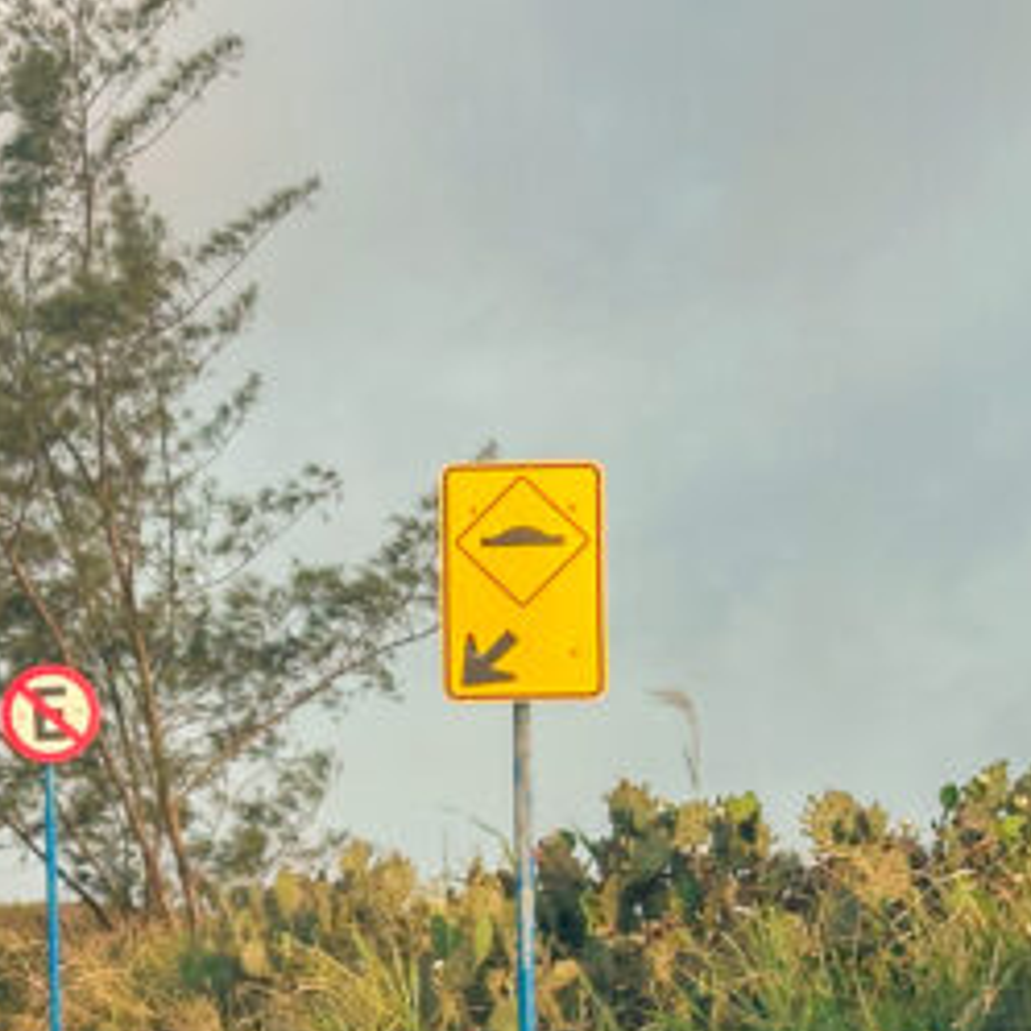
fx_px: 4414
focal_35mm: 131
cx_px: -451
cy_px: 890
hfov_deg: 12.7
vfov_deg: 13.2
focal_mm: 6.86
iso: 64
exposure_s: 1/430
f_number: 1.8
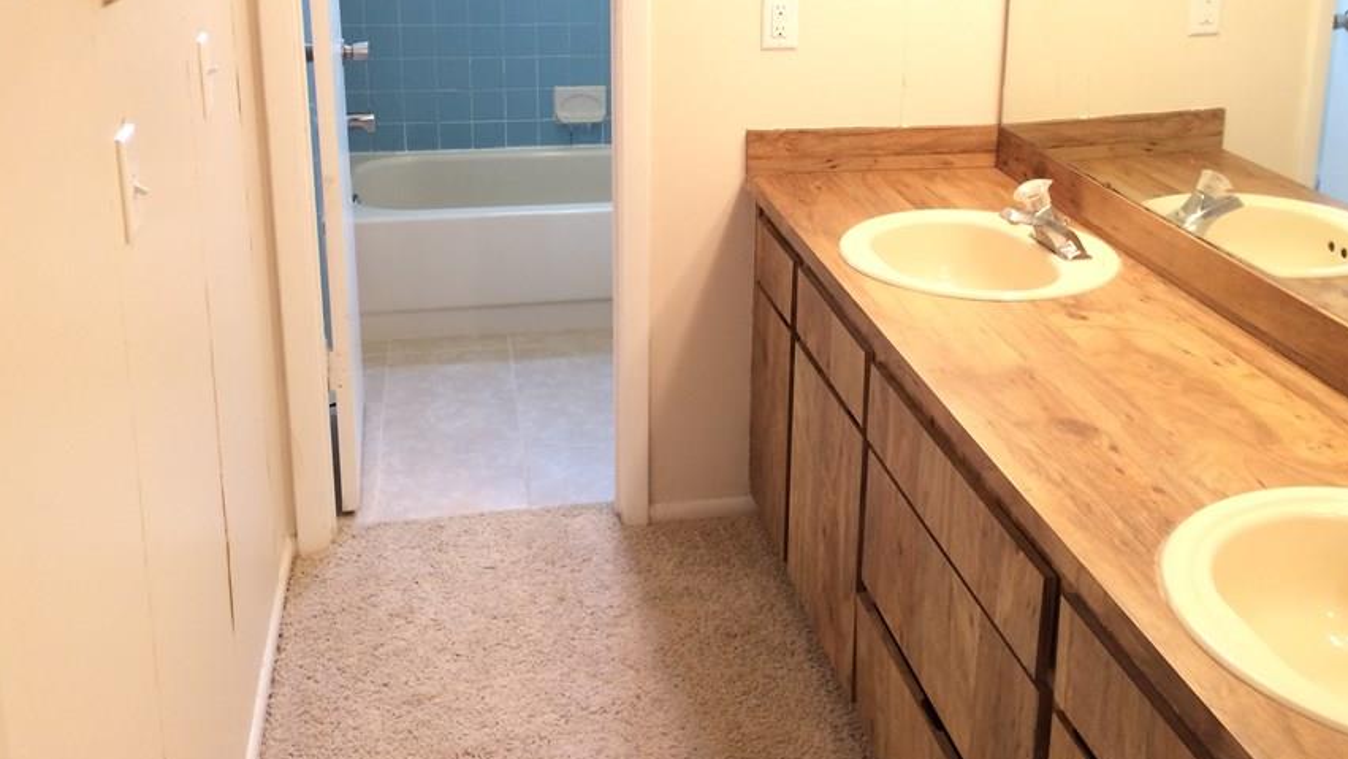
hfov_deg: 52.6
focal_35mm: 38
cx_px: 773
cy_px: 187
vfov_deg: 30.7
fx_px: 1358
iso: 100
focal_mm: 4.15
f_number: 2.2
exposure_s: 1/30
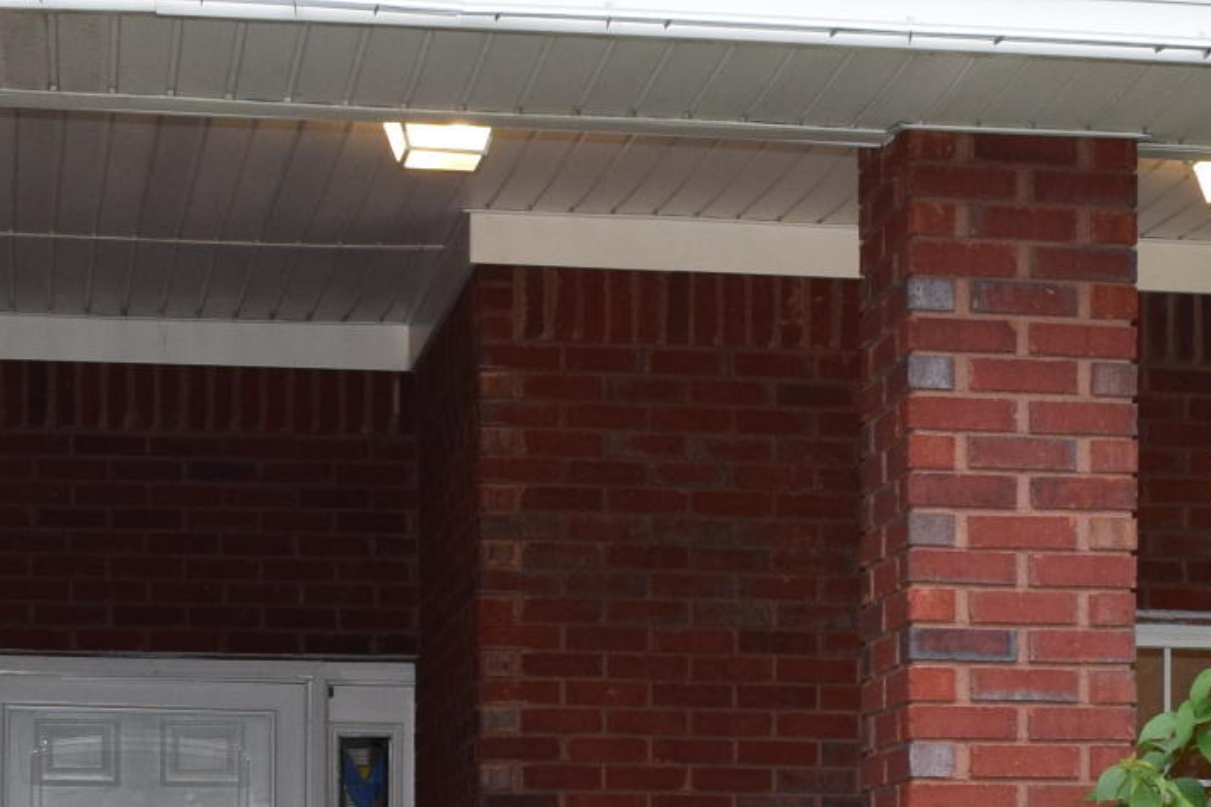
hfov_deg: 17.8
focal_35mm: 114
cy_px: 1085
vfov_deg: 11.7
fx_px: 3835
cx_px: 913
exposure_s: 1/125
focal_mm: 18
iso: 450
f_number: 5.6
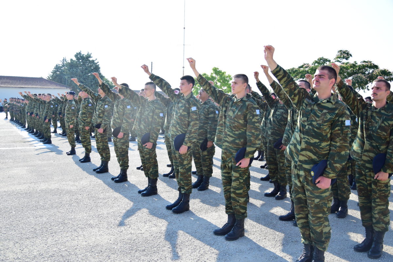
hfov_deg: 53.1
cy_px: 131
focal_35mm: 36
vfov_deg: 36.9
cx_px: 196
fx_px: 393
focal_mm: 24
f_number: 4.5
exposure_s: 1/250
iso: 100
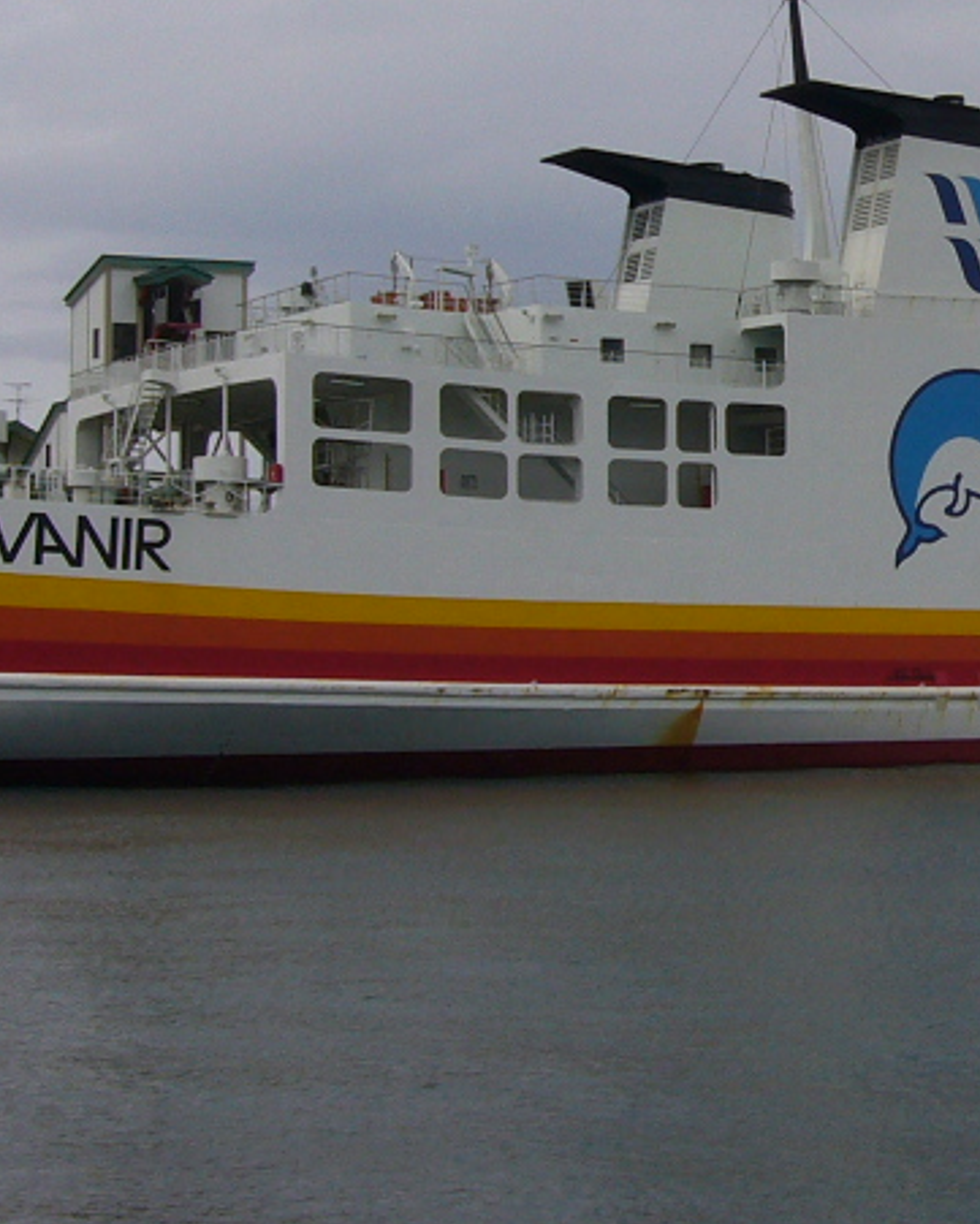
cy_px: 326
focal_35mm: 97
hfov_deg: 15.4
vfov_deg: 19.6
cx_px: 1132
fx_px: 3516
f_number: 5.6
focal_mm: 5.8
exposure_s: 1/800
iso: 80
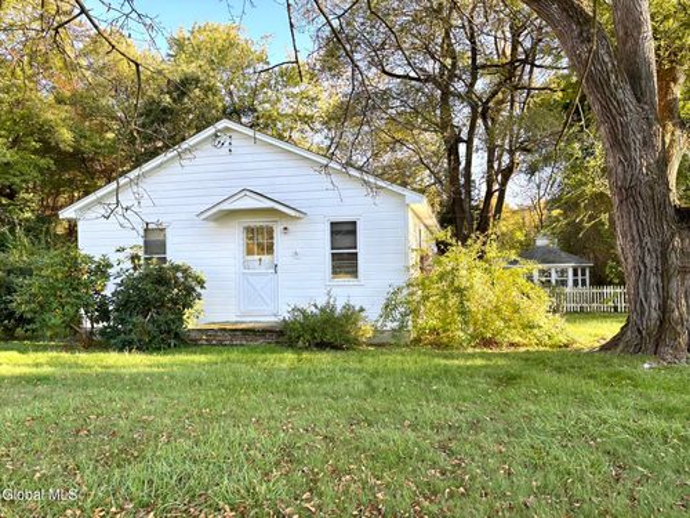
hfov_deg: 67.3
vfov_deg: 53.1
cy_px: 259
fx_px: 518
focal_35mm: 26
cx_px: 345
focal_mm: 5.96
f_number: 1.6
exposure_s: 1/341
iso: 50
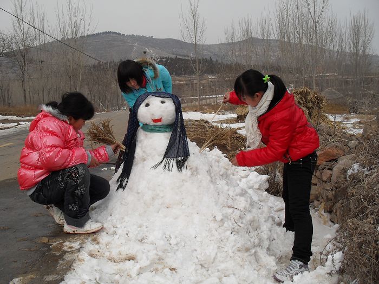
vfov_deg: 40.7
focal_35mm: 35
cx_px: 190
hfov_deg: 52.6
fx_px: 383
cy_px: 142
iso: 100
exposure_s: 1/250
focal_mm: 6.3
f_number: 8.4
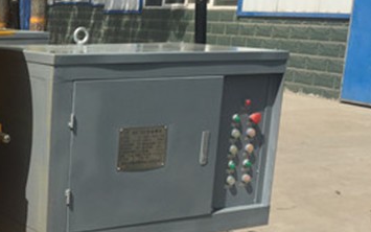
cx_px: -20
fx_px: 678
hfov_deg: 28.3
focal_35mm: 67
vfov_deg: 19.3
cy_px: 167
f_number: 2.2
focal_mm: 4.15
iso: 32
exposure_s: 1/1721
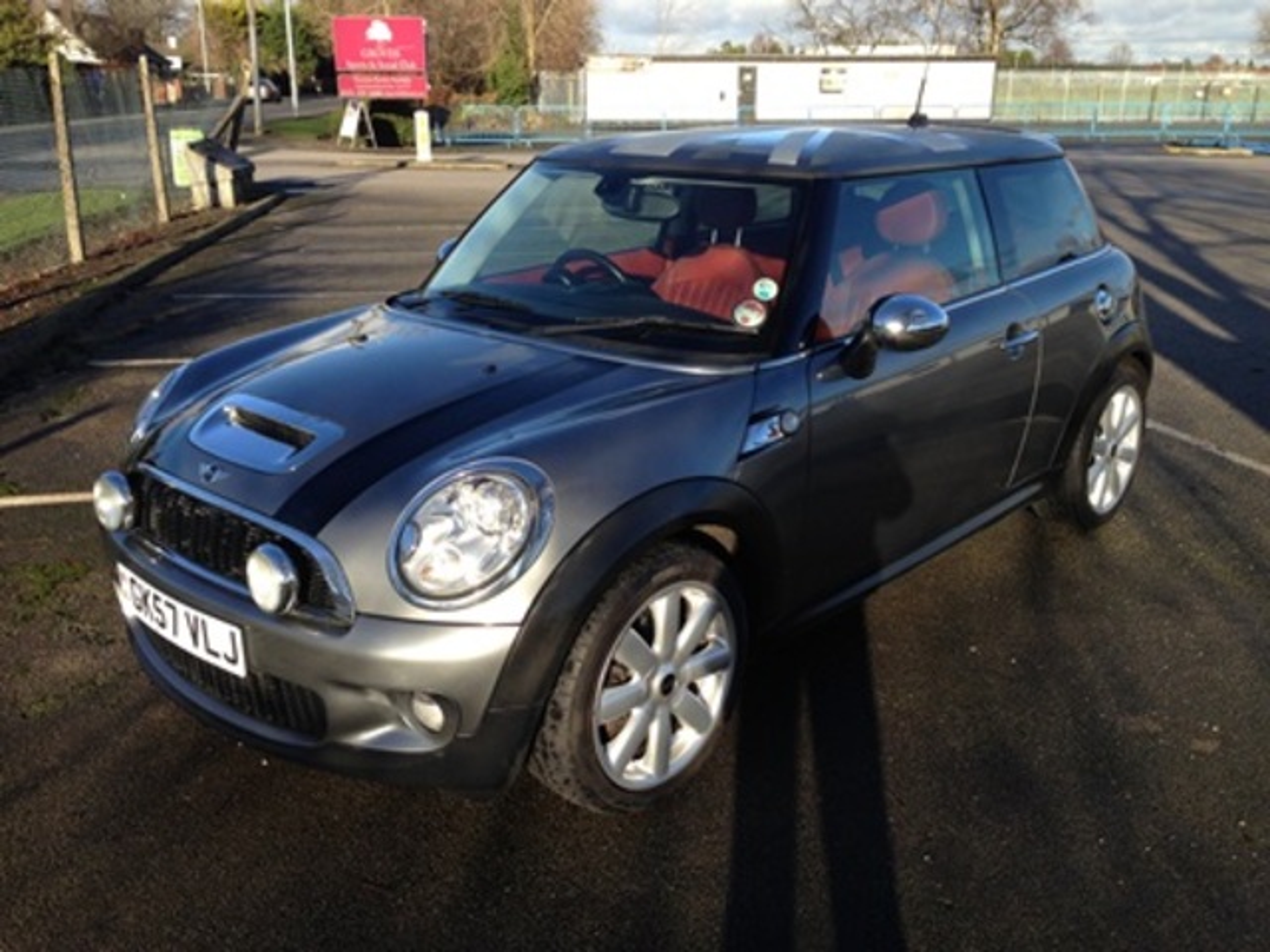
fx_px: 1211
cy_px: 476
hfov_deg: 55.4
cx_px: 635
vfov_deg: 42.9
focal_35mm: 33
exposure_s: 1/645
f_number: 2.4
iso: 50
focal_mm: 4.12
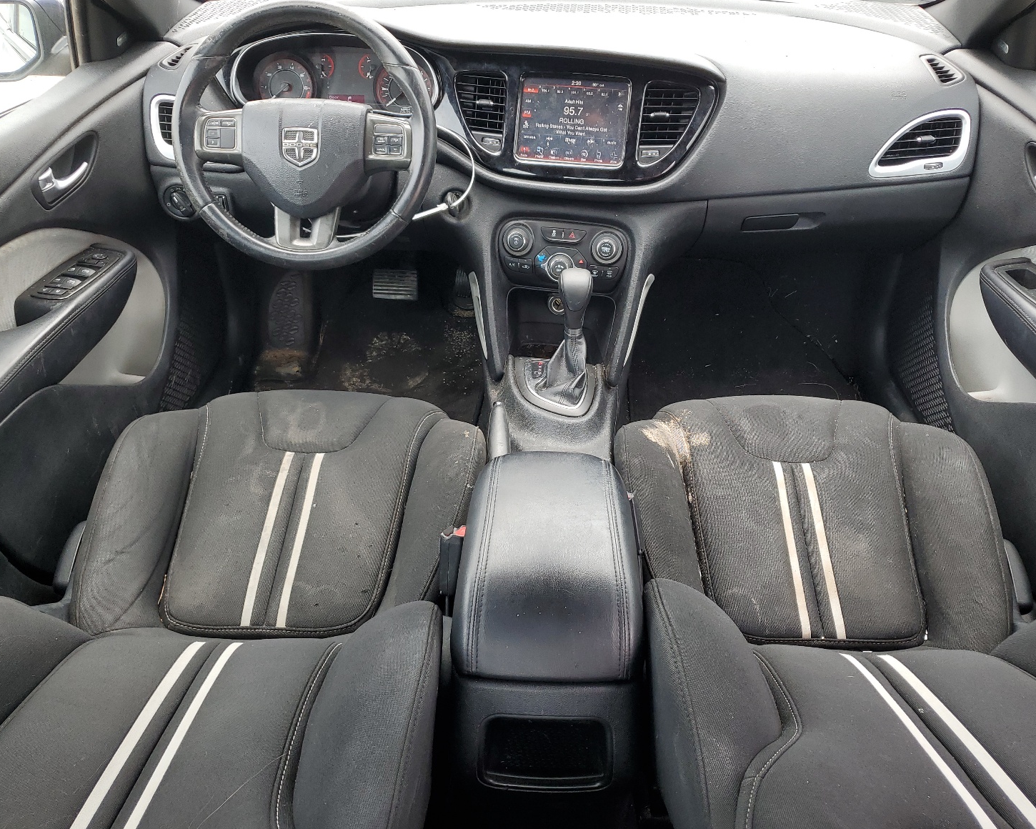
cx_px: 539
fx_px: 859
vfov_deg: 51.5
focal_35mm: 28
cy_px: 417
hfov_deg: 62.2
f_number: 1.5
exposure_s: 1/179
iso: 50
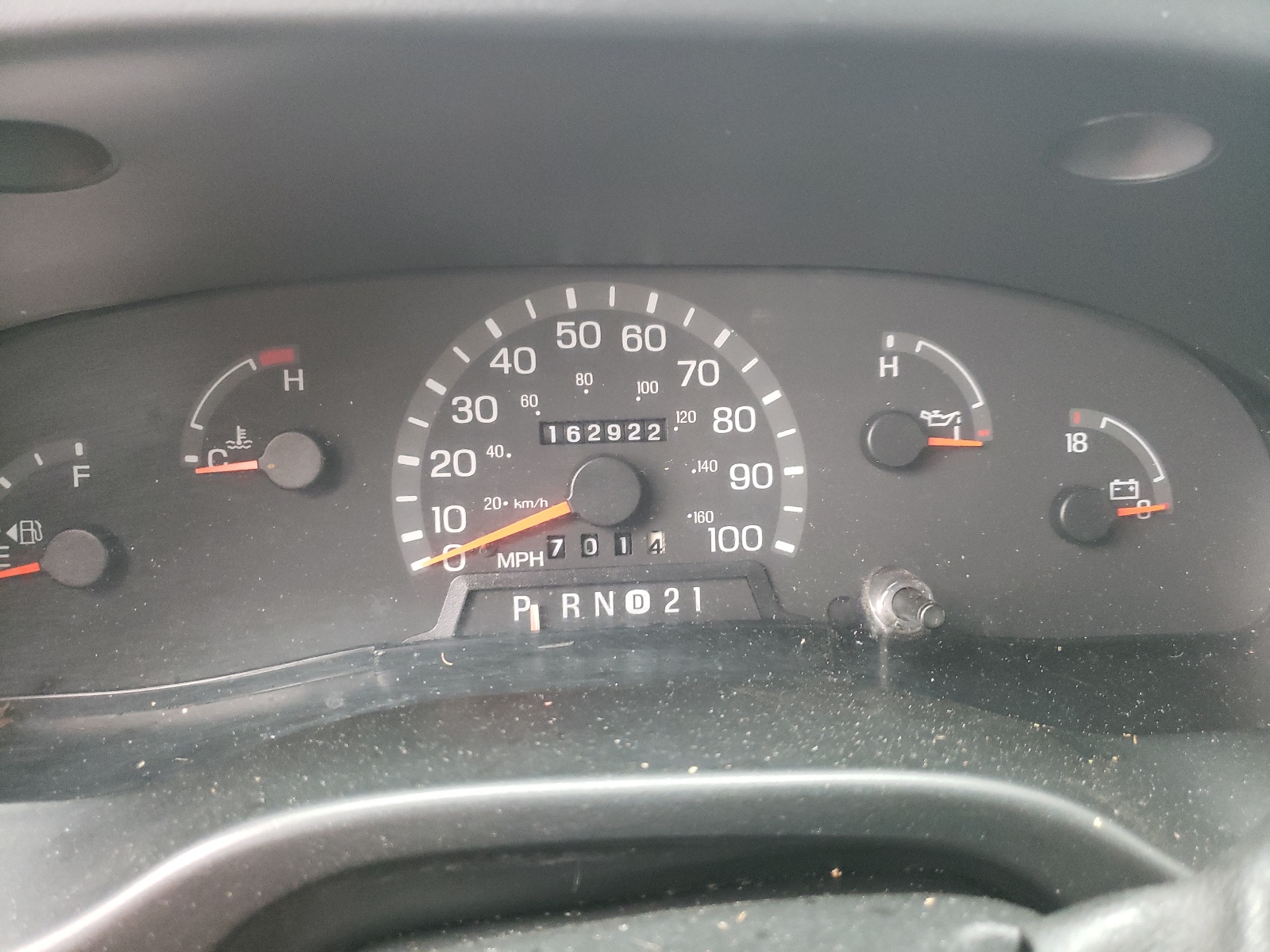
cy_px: 476
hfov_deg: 67.3
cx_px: 635
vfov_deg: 53.1
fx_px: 954
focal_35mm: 26
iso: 347
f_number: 1.5
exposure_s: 1/33
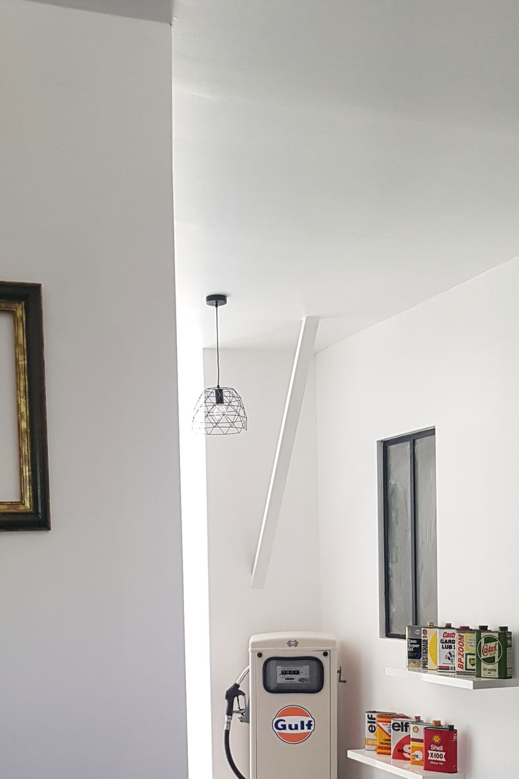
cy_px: 657
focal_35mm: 48
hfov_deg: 27.9
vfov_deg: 39.0
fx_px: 1038
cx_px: 168
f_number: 1.7
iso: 125
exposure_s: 1/50
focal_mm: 4.2
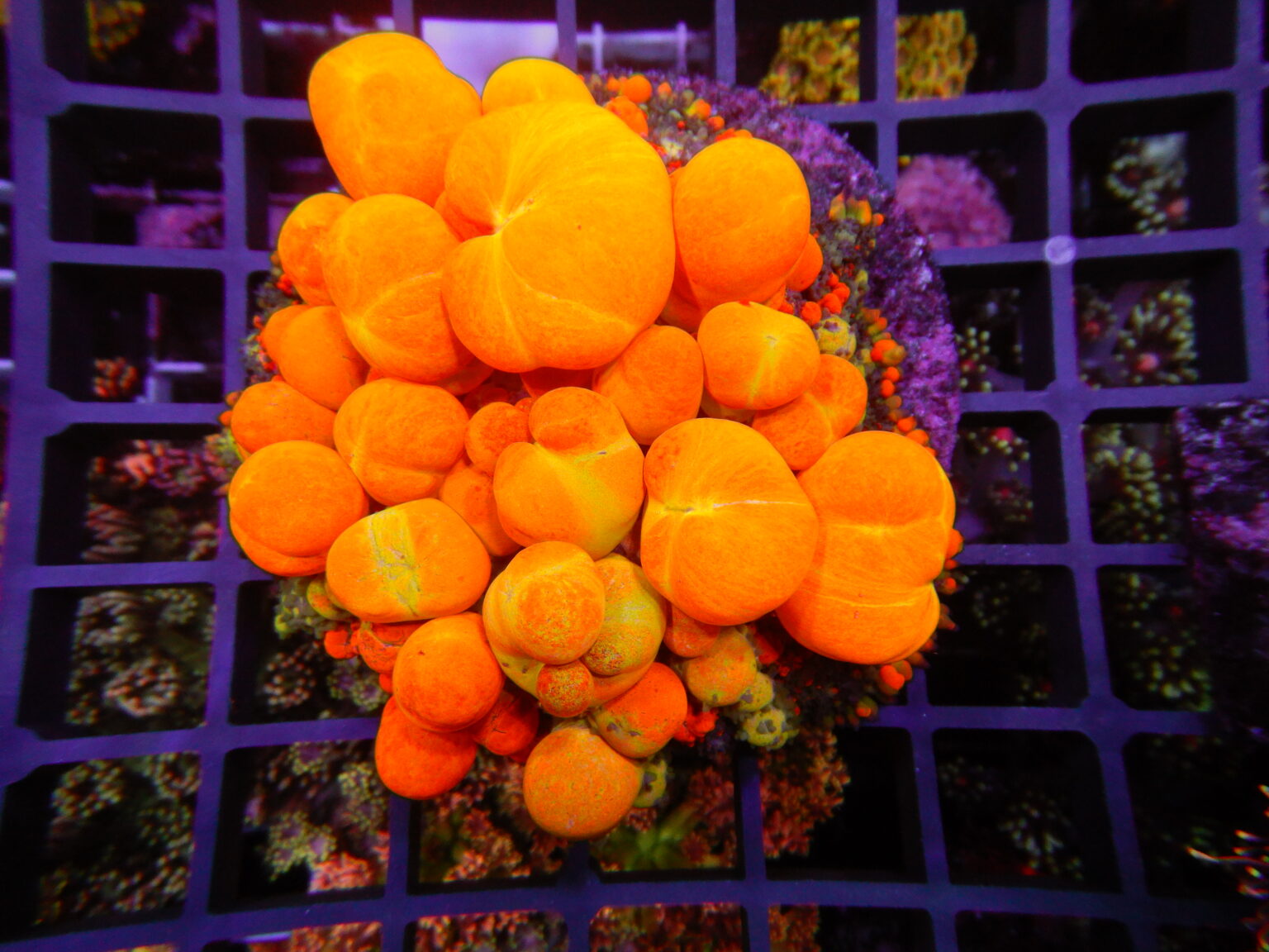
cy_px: 476
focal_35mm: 24
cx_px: 634
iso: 200
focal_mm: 4.3
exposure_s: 1/160
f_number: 2.8
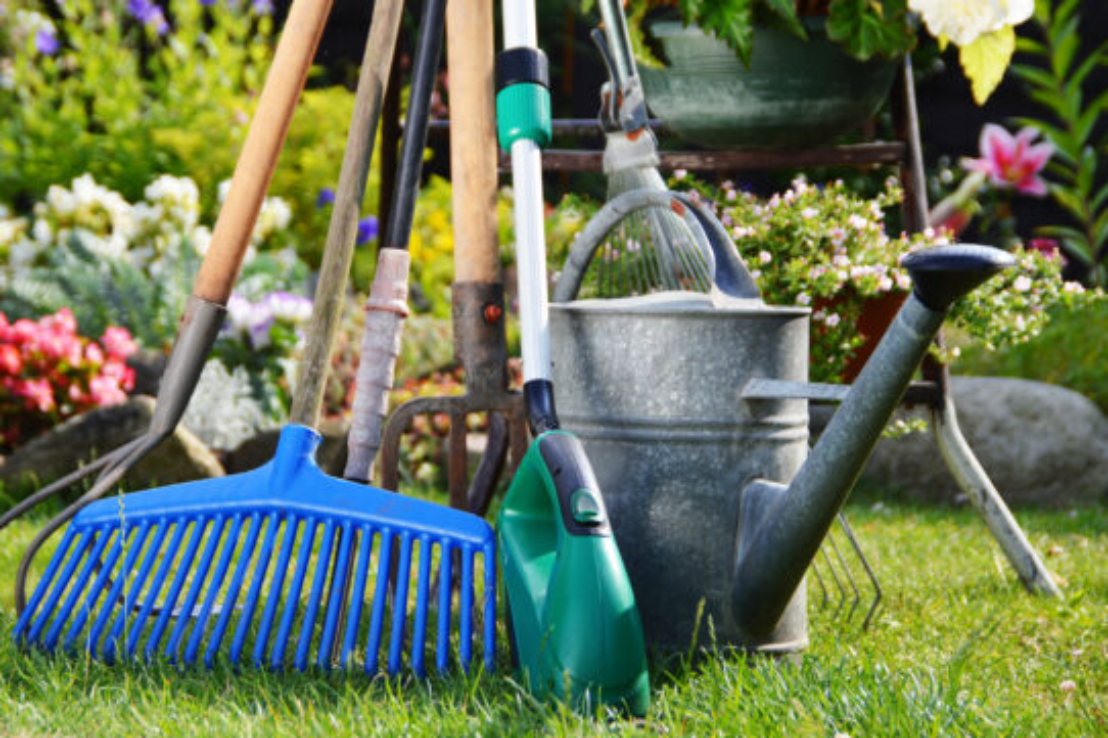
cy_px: 343
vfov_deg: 13.3
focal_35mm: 103
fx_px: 3169
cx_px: 499
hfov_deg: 19.8
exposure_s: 1/400
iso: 100
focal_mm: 62
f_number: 5
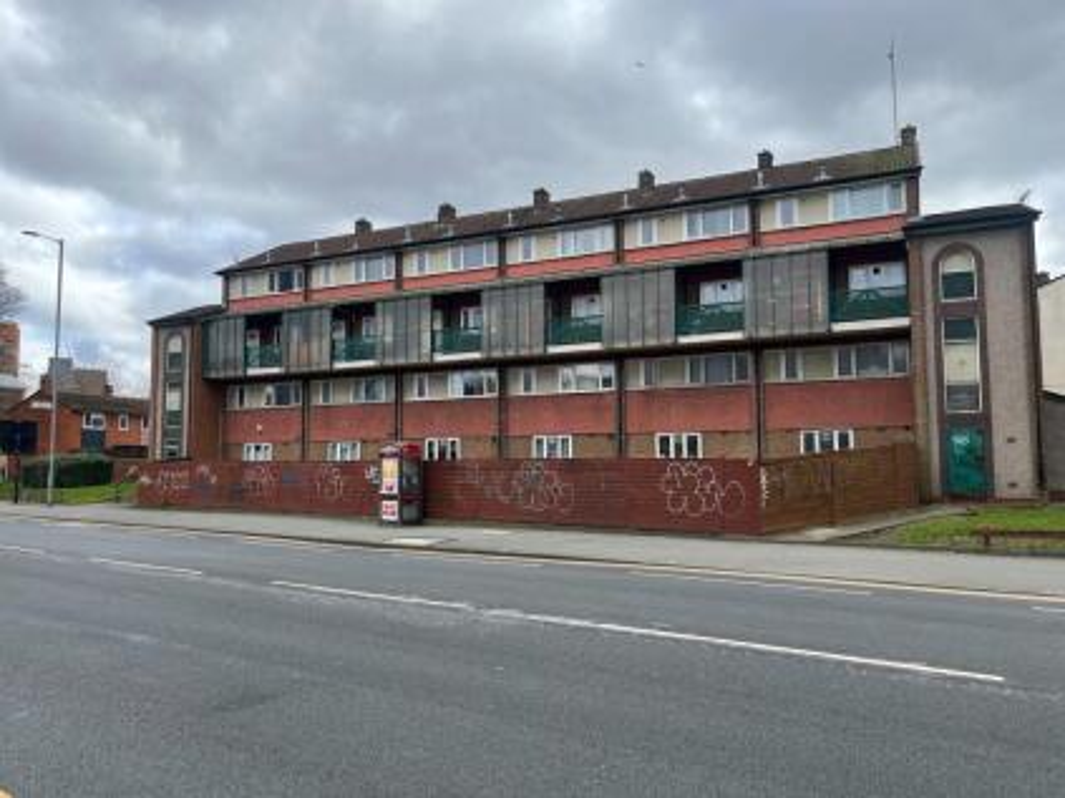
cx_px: 532
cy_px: 399
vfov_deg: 53.0
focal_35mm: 26
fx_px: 800
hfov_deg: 67.3
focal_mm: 5.1
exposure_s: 1/1140
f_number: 1.6
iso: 50
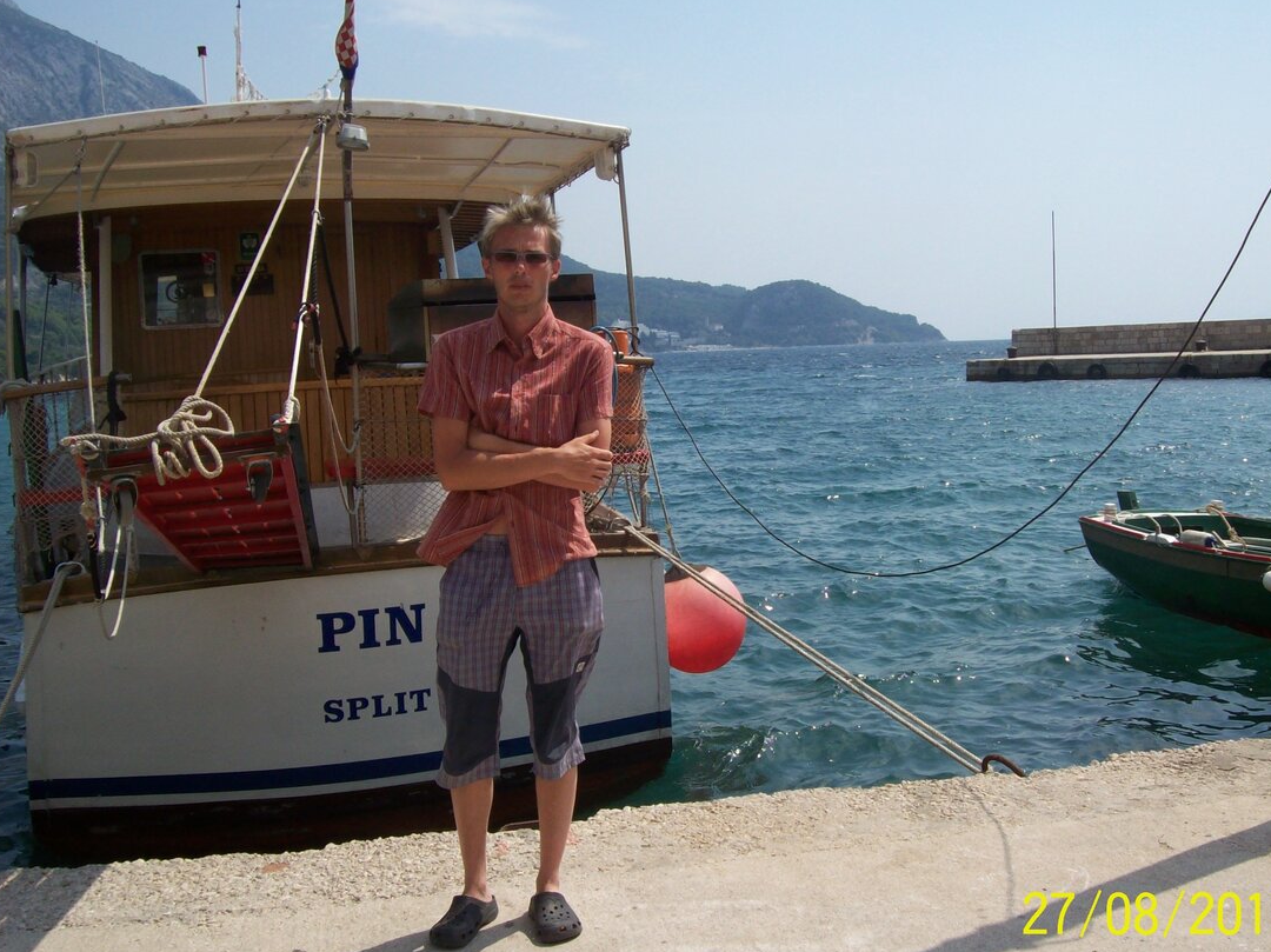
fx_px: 1468
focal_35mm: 40
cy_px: 488
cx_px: 693
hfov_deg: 46.8
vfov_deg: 35.9
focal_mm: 6
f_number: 4.8
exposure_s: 1/765
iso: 80
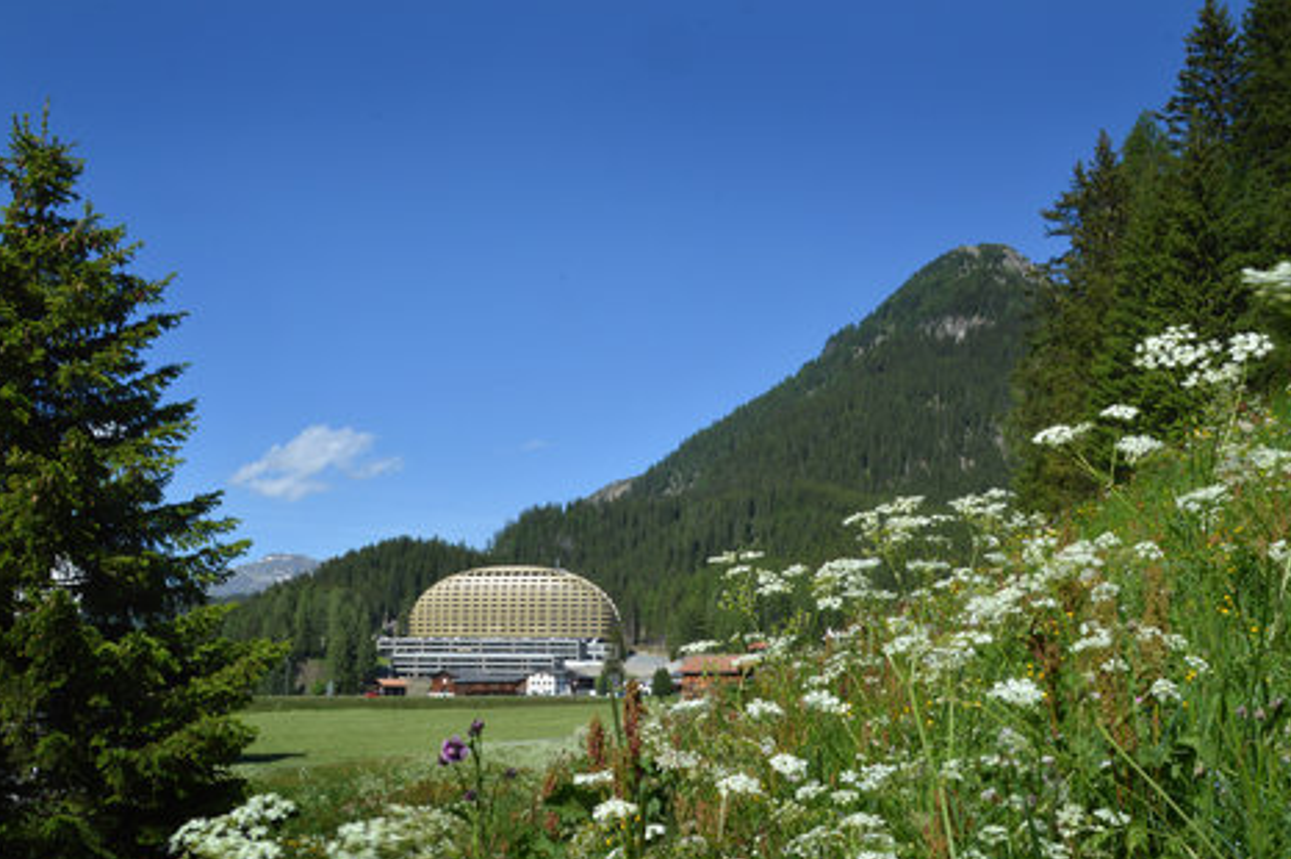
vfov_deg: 38.8
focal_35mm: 34
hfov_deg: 55.8
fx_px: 1218
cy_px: 434
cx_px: 648
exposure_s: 1/60
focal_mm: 22
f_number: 22
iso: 100
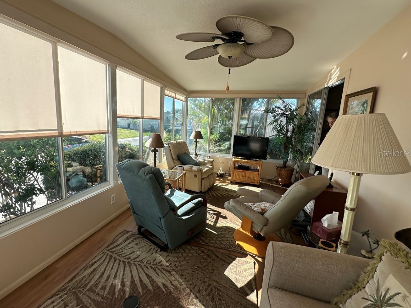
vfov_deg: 78.1
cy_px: 153
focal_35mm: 16
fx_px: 190
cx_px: 187
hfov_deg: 94.2
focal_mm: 2.22
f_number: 2.2
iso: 40
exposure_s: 1/364
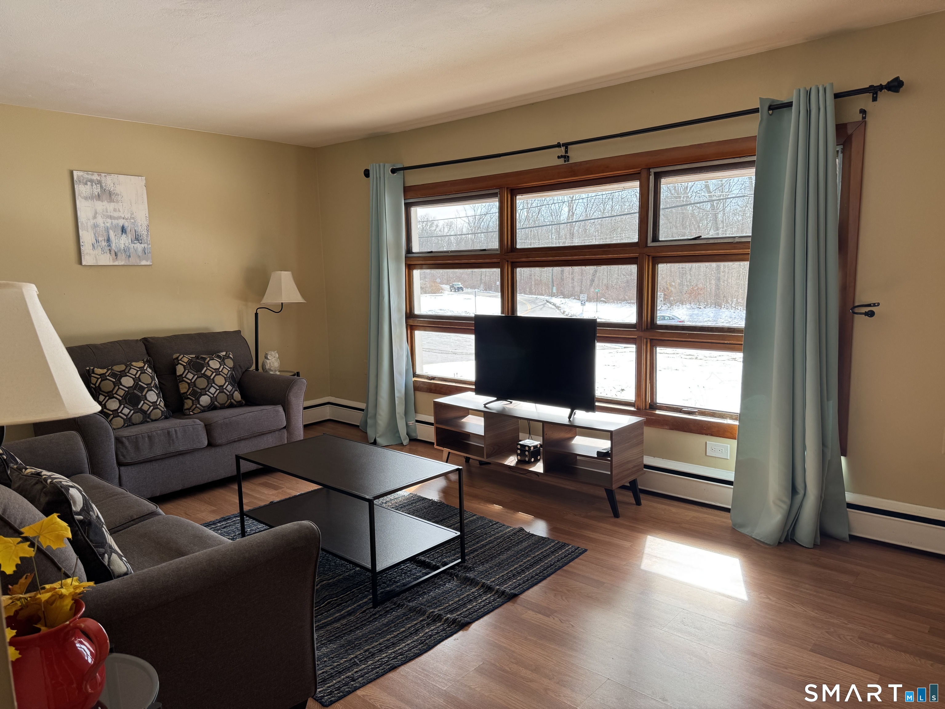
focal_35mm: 24
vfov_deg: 56.8
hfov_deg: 71.6
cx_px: 472
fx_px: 655
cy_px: 354
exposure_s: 1/278
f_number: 1.78
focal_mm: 6.76
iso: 80
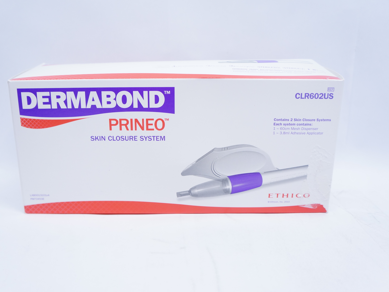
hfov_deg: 51.3
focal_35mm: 36
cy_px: 146
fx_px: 405
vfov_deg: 39.7
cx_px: 181
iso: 800
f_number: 4
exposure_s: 1/125
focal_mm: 22
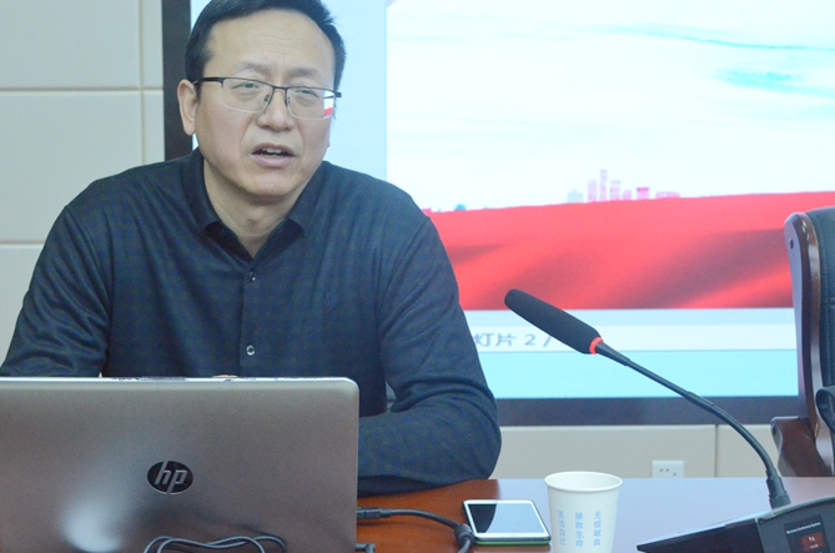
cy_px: 302
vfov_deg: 19.2
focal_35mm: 71
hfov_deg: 28.5
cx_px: 307
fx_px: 1636
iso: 4000
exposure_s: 1/200
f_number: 7.1
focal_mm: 35
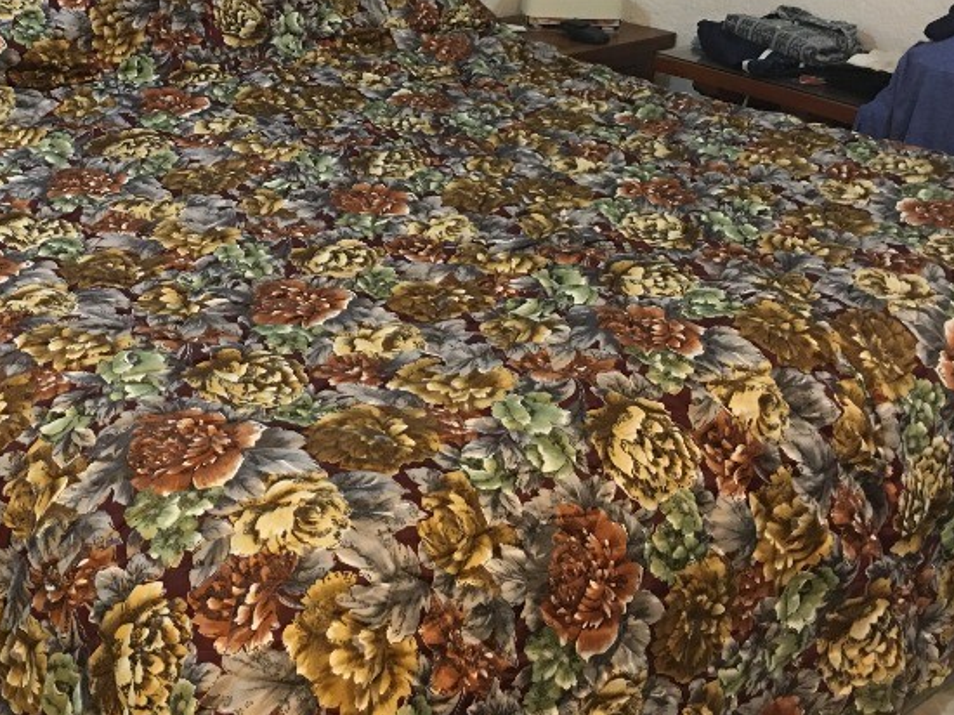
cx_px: 213
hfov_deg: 34.6
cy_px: 161
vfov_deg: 26.6
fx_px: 1488
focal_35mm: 54
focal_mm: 4.15
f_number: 2.2
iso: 80
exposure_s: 1/17
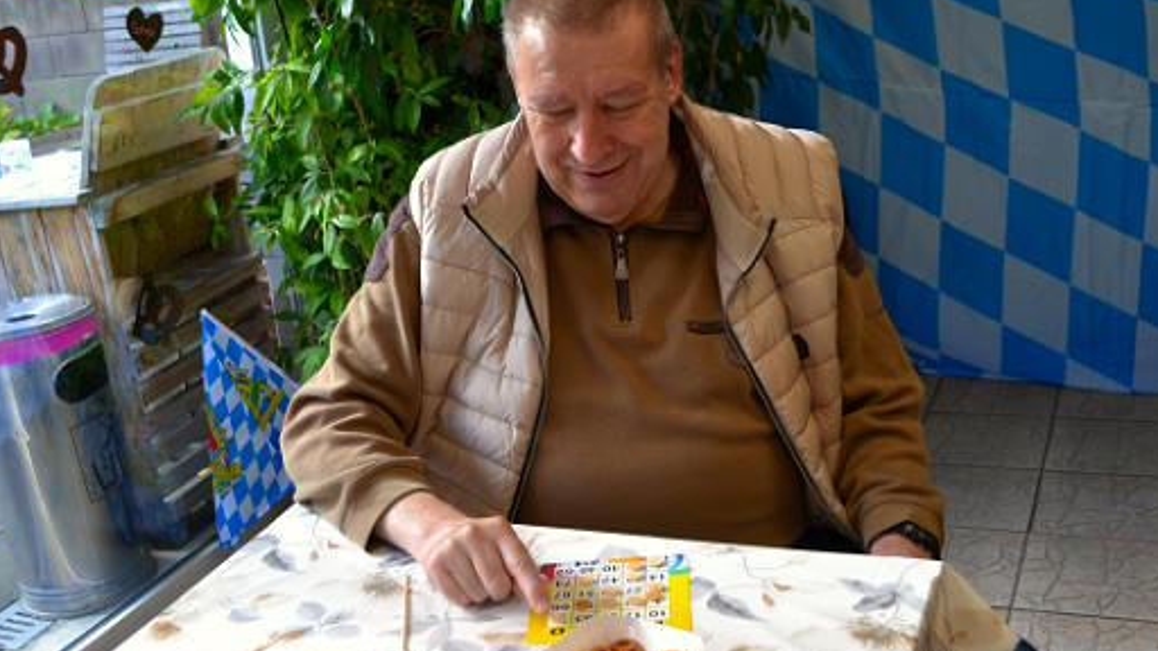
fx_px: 1399
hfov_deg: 45.0
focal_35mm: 46
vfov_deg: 26.1
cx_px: 563
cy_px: 250
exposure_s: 1/125
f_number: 5.6
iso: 400
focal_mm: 27
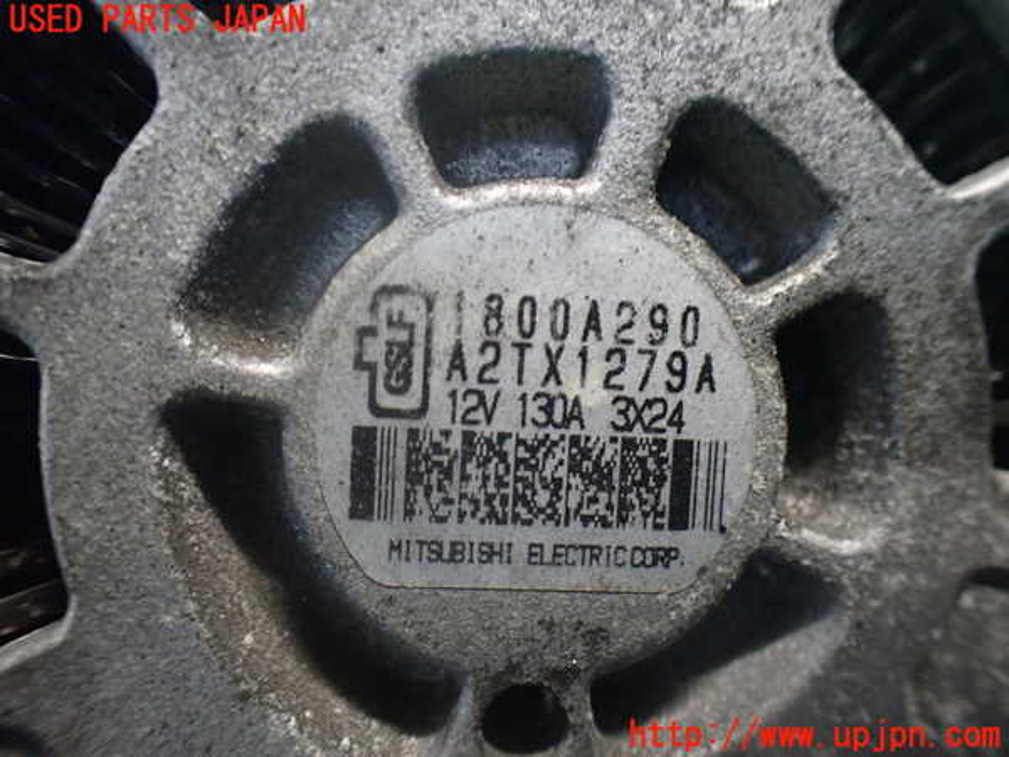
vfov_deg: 46.8
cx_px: 504
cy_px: 378
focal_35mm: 30
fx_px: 874
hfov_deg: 60.0
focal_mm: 5.4
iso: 800
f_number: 2.3
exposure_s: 1/30
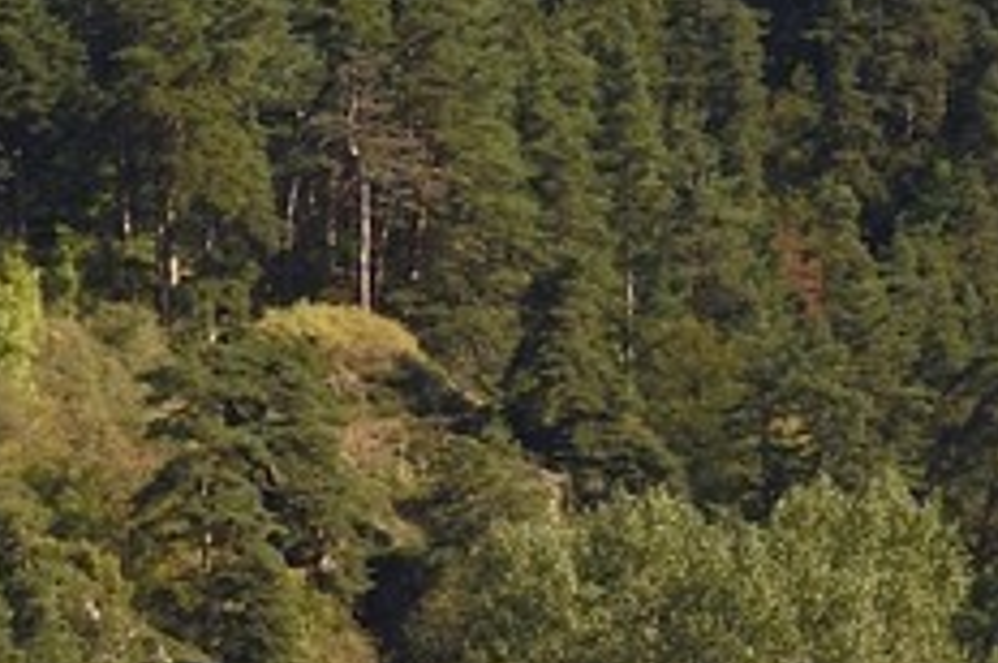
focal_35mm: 331
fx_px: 9163
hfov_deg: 5.7
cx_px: -2220
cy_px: 611
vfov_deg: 4.1
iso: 200
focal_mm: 48
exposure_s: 1/250
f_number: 9
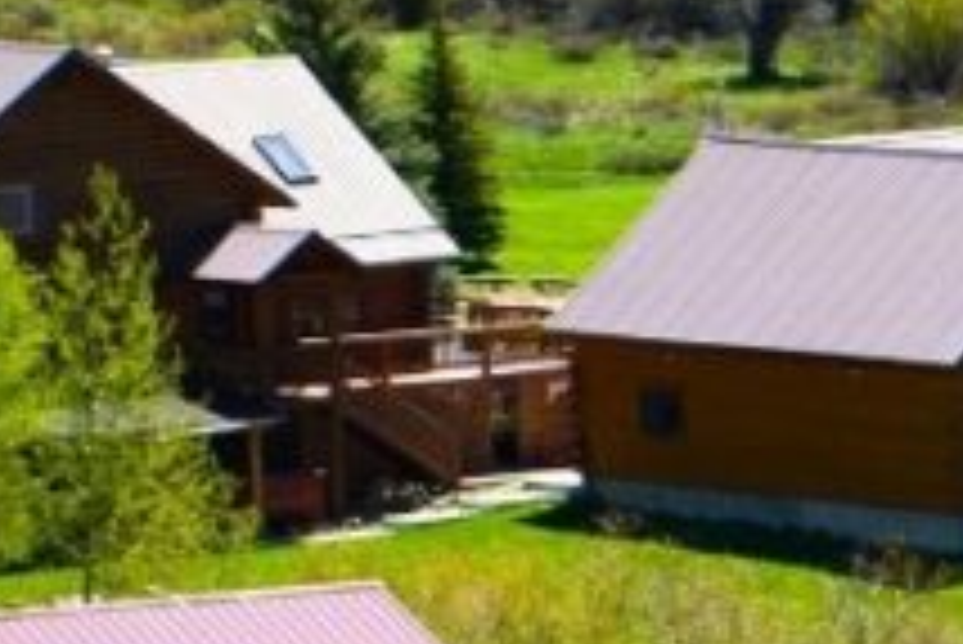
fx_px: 10530
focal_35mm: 393
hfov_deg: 5.2
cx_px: 544
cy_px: 534
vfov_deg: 3.5
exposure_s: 1/250
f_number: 8
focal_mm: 55
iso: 110
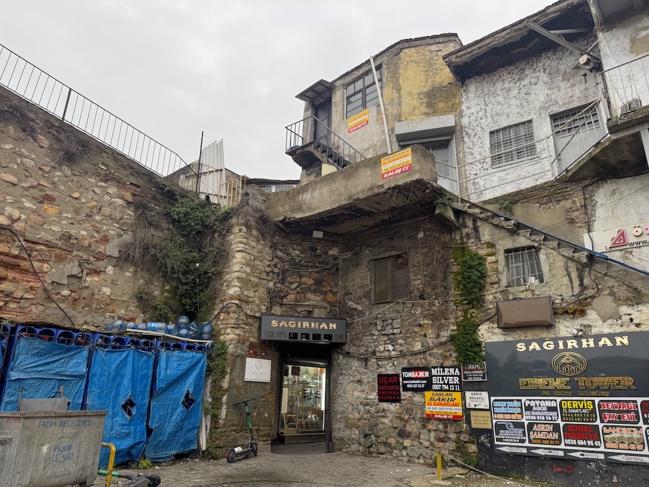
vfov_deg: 56.8
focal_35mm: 24
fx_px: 450
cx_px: 324
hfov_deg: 71.6
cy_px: 244
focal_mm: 6.76
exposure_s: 1/1395
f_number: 1.78
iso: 80
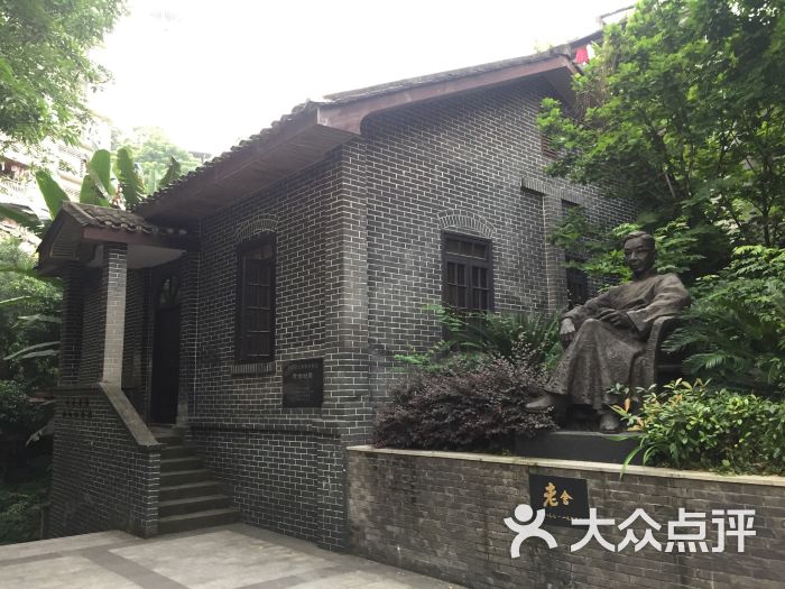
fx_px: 658
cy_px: 294
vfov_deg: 48.2
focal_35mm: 29
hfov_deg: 61.7
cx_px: 392
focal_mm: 4.15
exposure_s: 1/33
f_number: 2.2
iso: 100
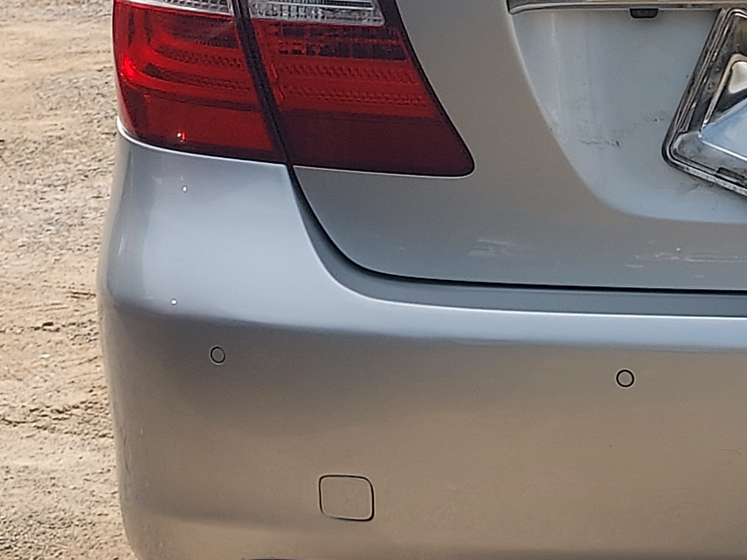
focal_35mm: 62
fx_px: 1338
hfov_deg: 27.6
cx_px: 881
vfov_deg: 23.6
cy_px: 204
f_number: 1.8
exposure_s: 1/1353
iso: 40
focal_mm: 4.6
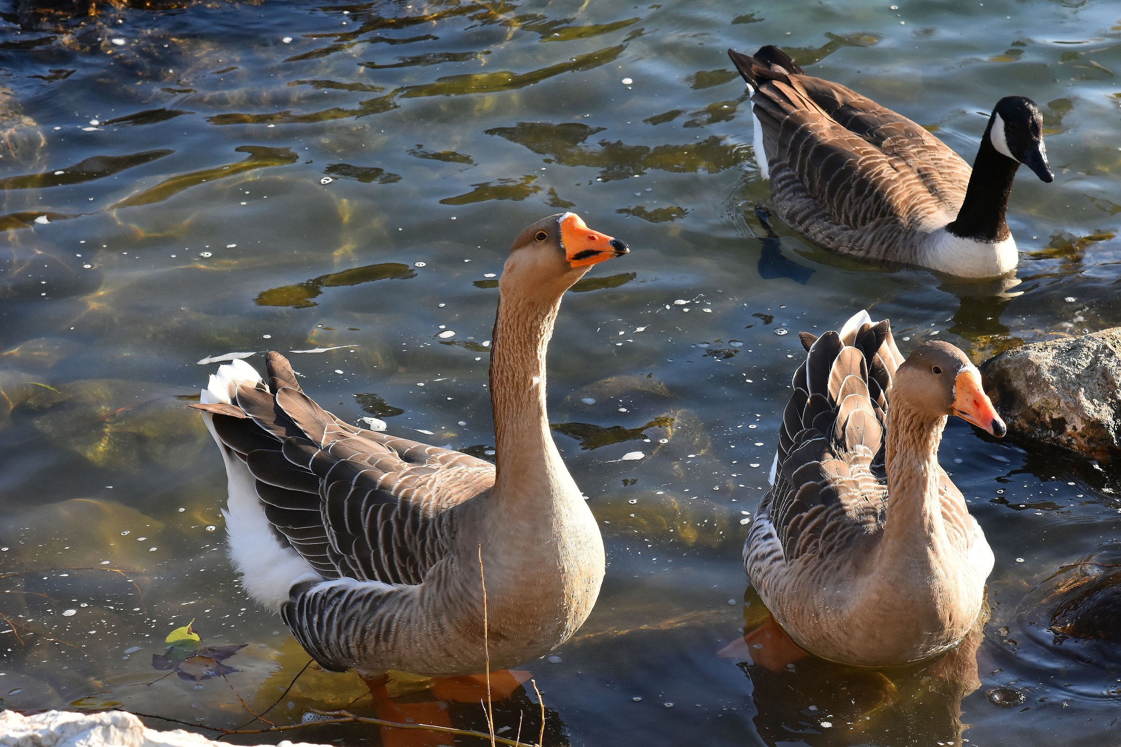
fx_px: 4437
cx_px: 560
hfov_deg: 14.4
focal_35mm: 142
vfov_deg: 9.6
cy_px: 374
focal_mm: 95
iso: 800
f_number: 8
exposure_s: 1/400
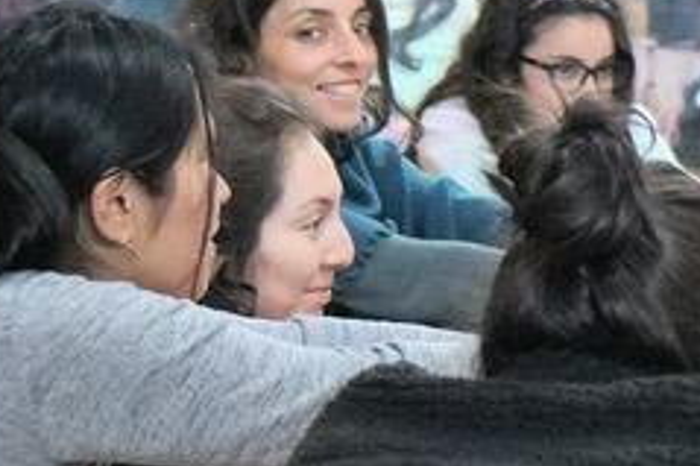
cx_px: 1374
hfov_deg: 9.6
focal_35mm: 201
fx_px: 3906
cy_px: 186
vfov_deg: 6.8
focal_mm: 32
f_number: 4
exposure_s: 1/160
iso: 4000
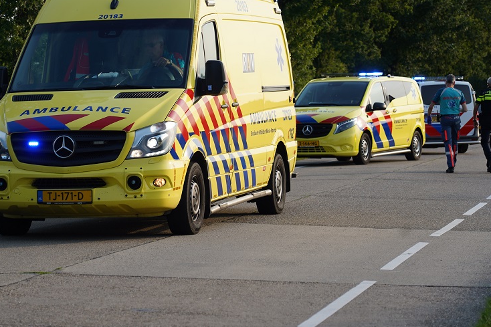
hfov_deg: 14.3
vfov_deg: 9.6
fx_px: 1950
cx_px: 171
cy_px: 114
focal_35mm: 143
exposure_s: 1/320
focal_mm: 105
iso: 100
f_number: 4.5
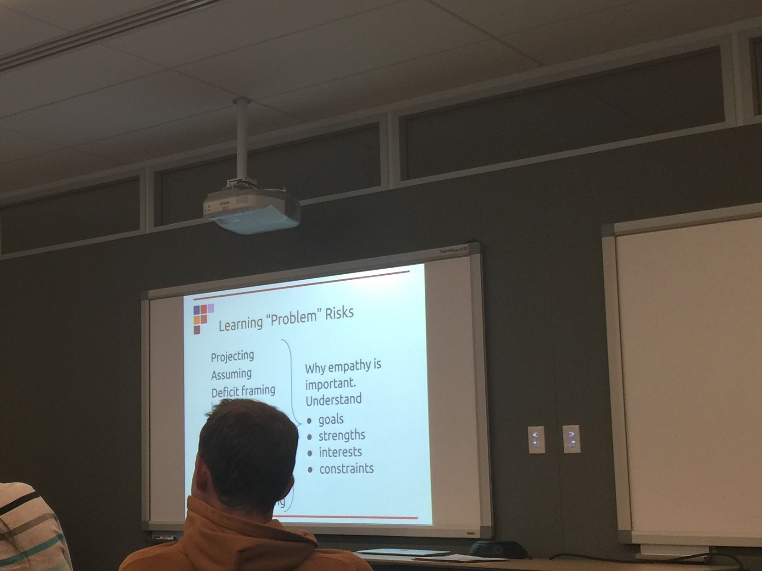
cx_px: 107
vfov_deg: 25.6
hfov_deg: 32.4
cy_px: 331
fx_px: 1254
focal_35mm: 57
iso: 32
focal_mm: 4.15
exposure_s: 1/30
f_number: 2.2
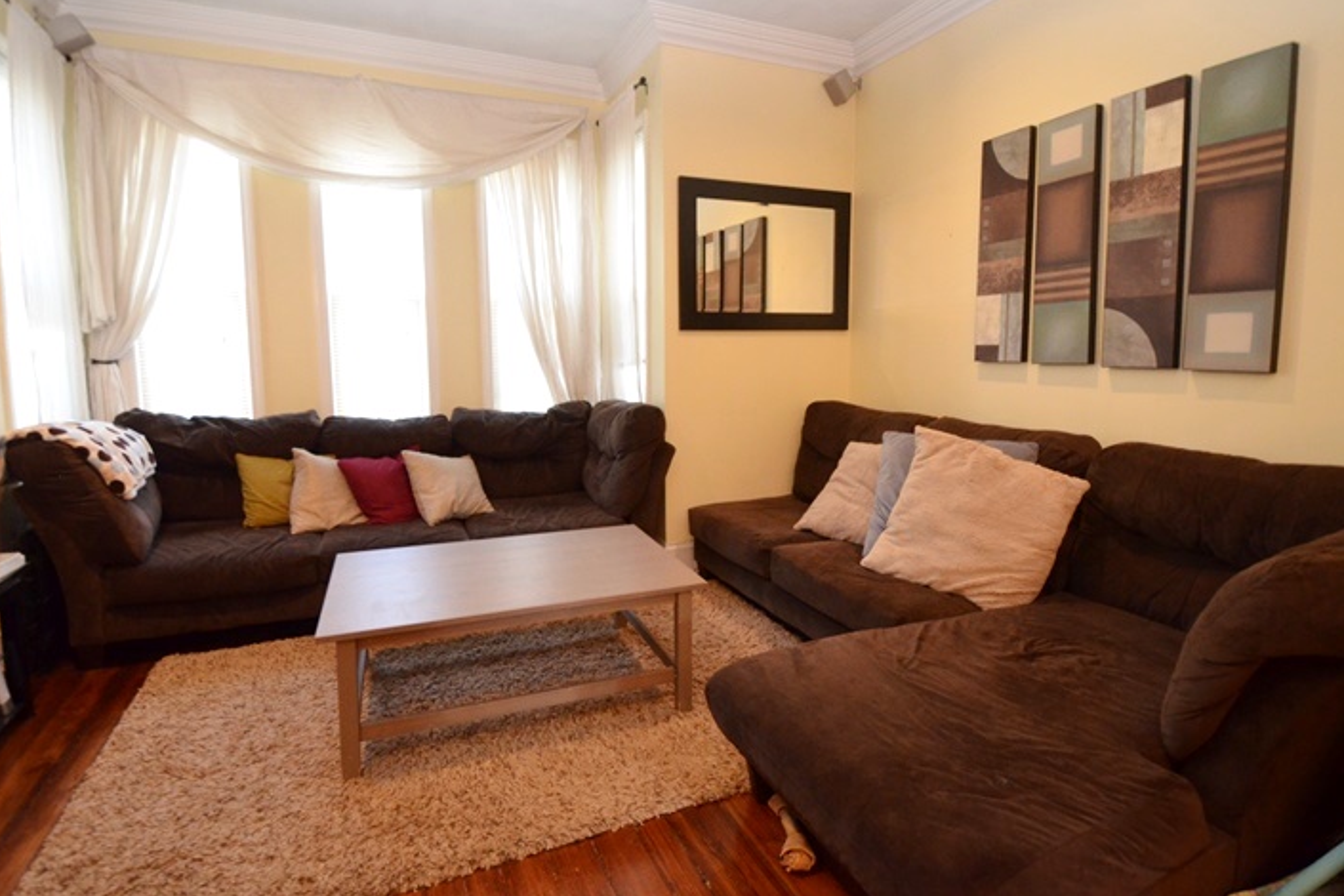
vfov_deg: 70.2
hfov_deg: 93.2
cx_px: 635
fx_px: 635
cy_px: 395
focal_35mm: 17
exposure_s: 1/60
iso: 2200
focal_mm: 10
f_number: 4
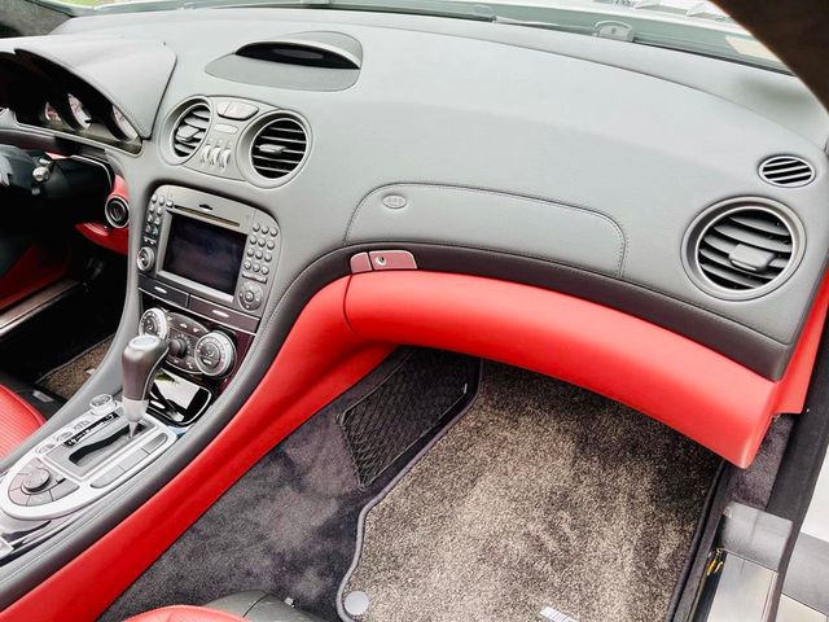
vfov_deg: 53.1
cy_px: 311
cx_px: 414
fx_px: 623
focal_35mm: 26
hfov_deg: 67.3
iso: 32
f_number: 1.6
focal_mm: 5.1
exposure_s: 1/121
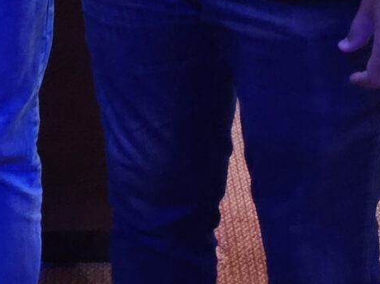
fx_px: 1350
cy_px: -424
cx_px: -512
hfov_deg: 12.7
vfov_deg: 10.3
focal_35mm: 123
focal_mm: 5.4
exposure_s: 1/24
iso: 1000
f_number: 1.8
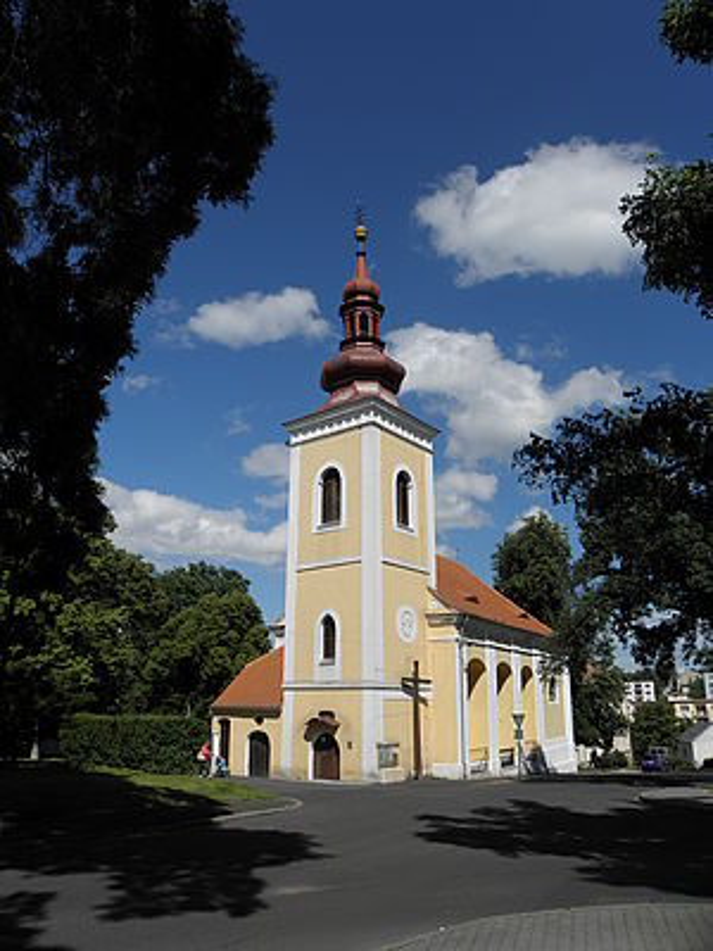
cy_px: 476
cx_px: 356
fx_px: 714
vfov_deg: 67.3
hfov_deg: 53.1
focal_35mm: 26
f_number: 5.6
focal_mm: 4.6
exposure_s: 1/640
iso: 64
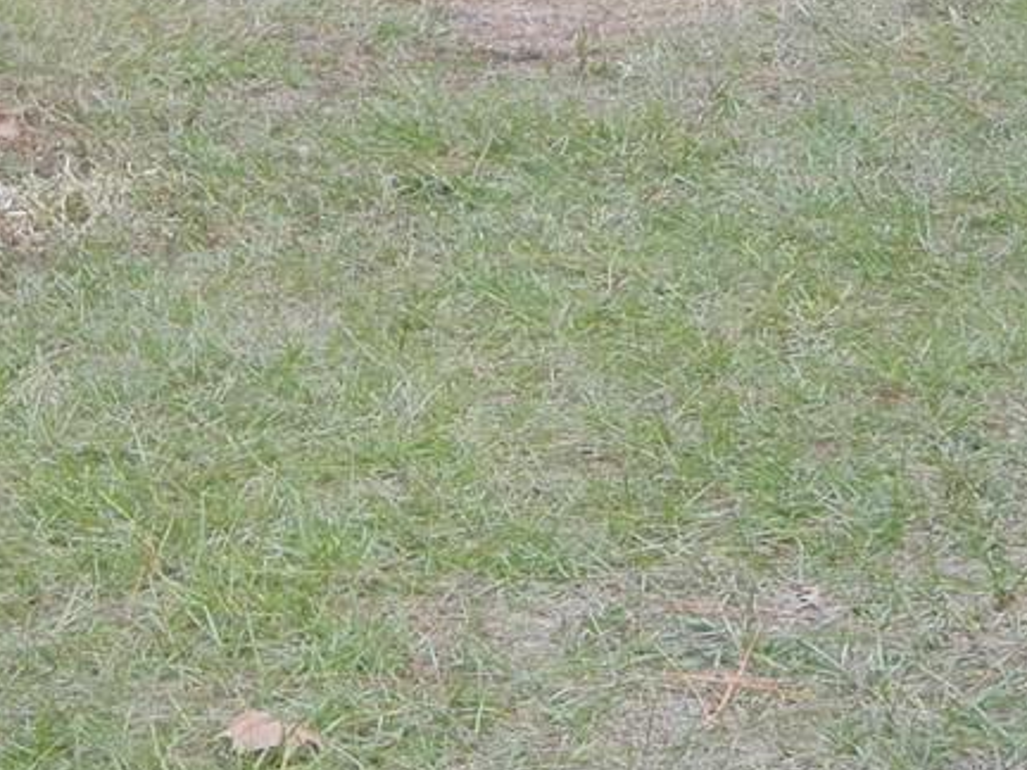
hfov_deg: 17.7
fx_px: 3293
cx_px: 397
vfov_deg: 13.1
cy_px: -109
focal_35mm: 111
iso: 250
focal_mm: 5.4
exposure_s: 1/30
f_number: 3.5
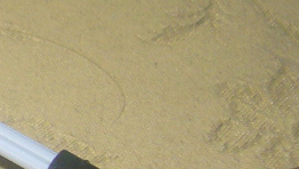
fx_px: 1476
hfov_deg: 10.5
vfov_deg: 6.5
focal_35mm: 186
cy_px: 38
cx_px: -326
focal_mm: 5.8
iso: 100
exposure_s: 1/60
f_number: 2.8
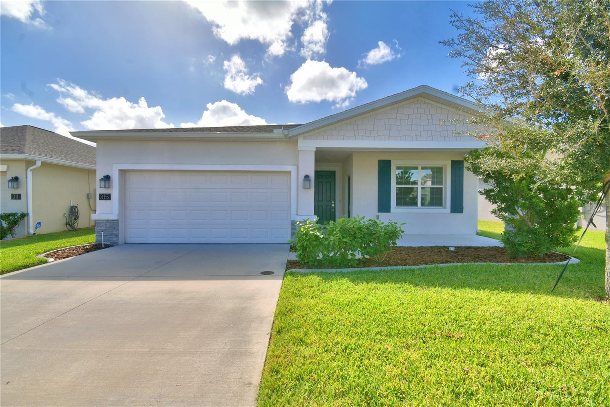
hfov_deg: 100.4
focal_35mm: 15
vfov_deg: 77.3
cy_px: 204
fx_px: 254
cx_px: 305
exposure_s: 1/250
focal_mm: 10
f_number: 11
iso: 100
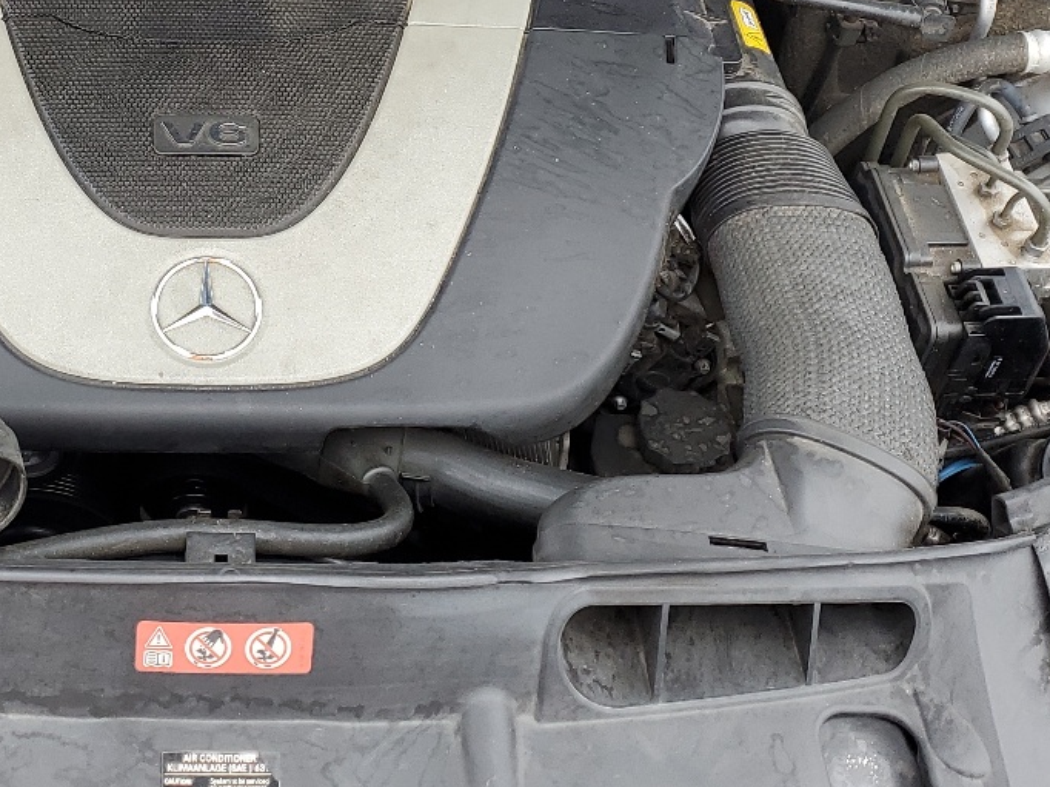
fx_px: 1850
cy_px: 72
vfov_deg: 23.4
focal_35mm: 61
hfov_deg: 31.0
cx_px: 231
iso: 50
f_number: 1.5
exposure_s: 1/238
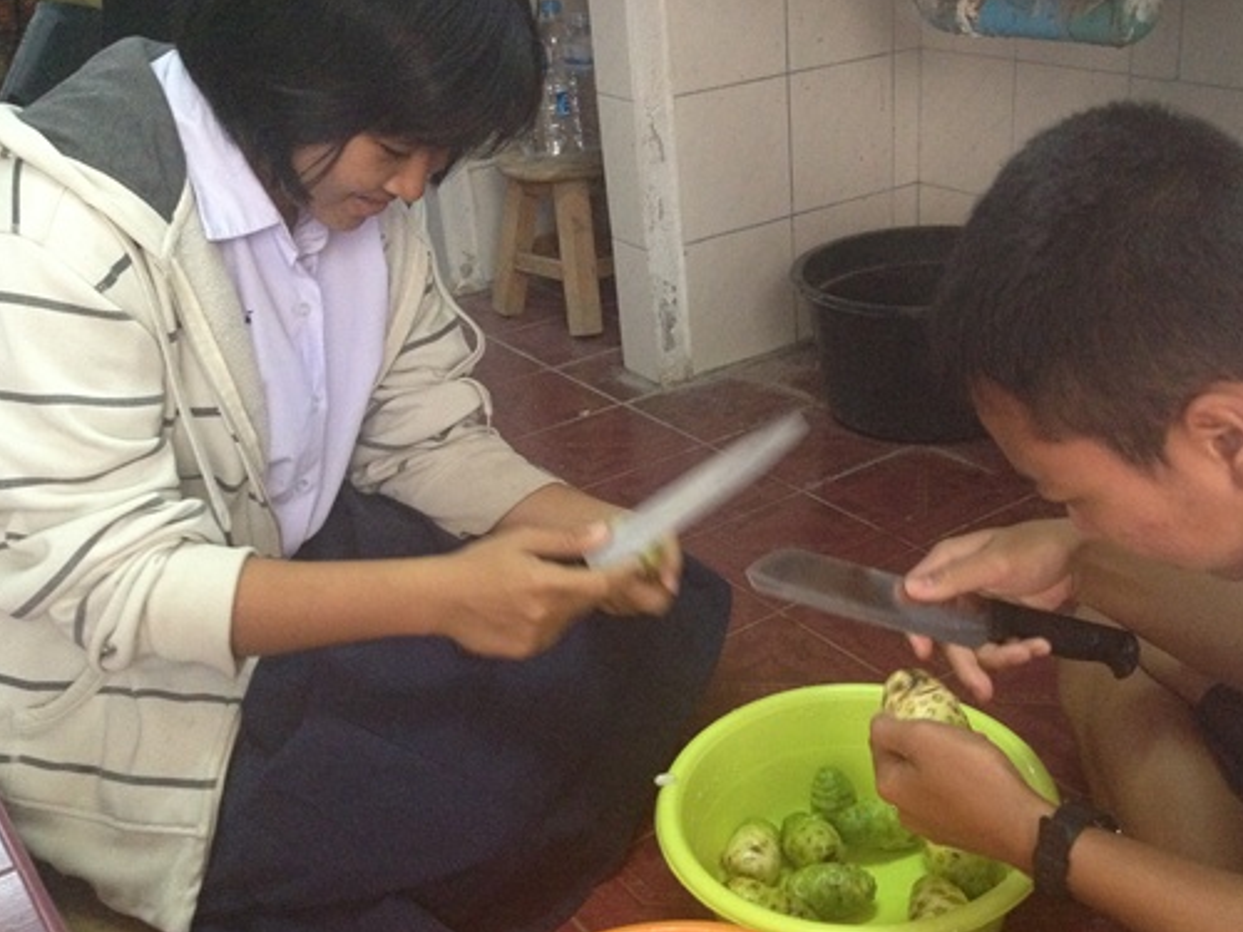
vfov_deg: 34.3
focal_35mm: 42
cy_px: 505
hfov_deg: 44.6
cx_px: 731
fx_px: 1508
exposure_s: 1/20
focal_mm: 4.28
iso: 400
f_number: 2.4
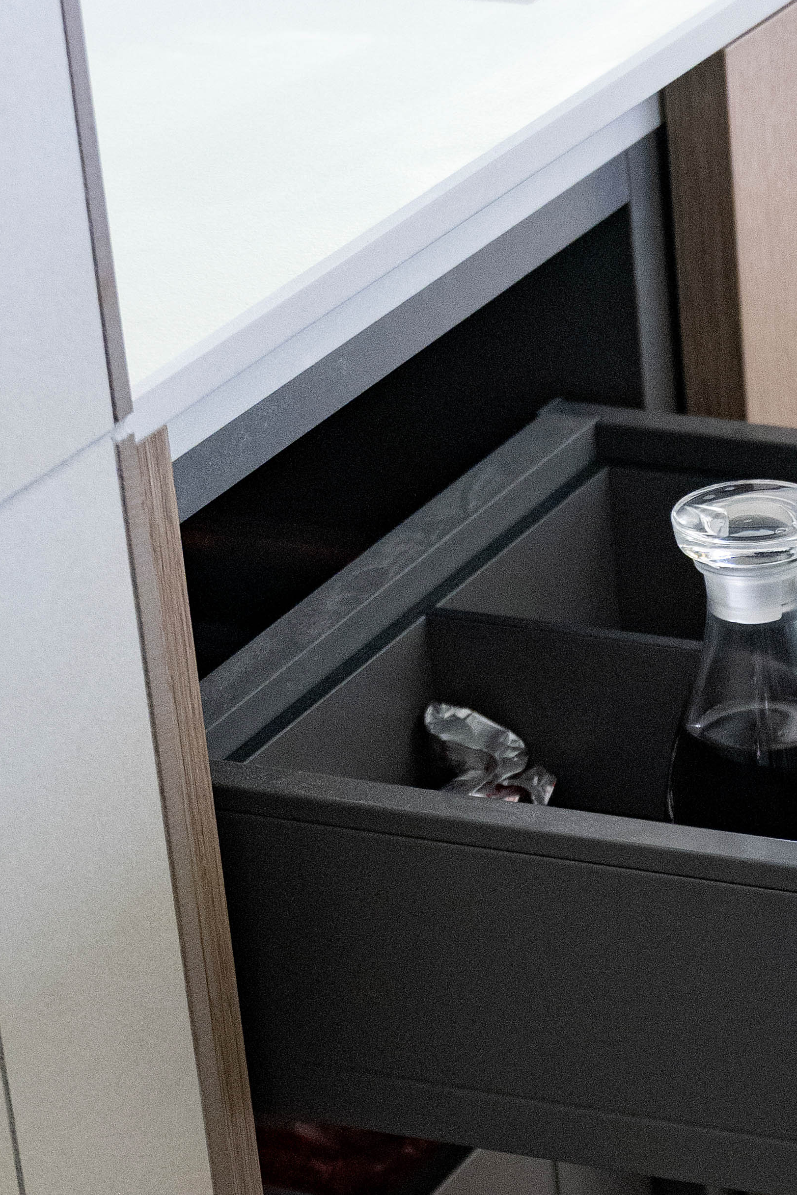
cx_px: 1341
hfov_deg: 9.5
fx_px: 4616
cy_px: 1526
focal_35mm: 139
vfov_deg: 14.2
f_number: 4.5
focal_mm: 41
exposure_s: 1/50
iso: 2500
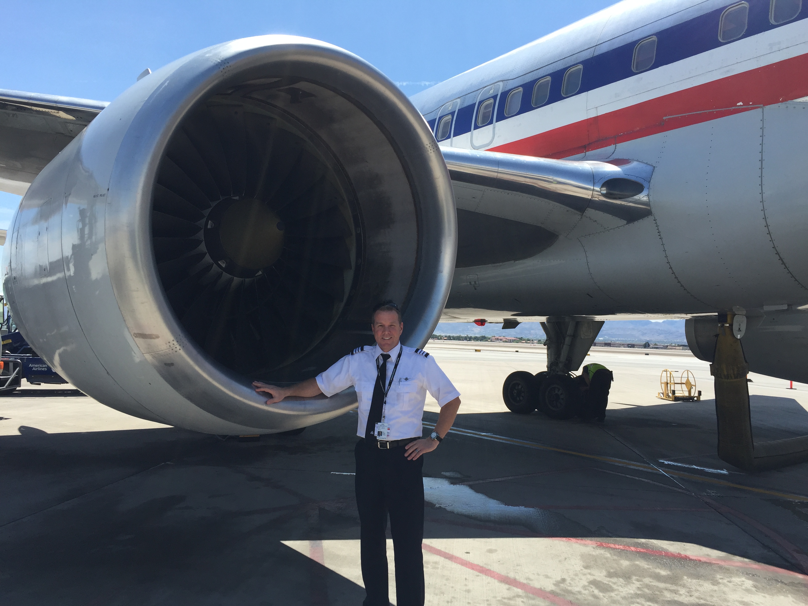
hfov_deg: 61.7
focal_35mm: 29
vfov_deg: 48.2
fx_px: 677
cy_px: 303
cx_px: 404
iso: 32
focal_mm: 4.15
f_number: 2.2
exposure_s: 1/1582
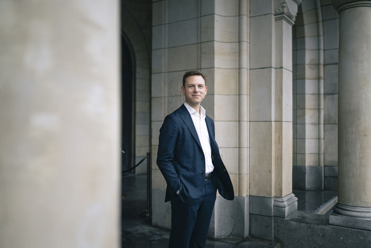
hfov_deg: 54.4
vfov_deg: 37.9
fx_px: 361
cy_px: 124
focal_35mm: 35
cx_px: 186
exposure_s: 1/5000
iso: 1000
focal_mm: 35
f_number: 1.4
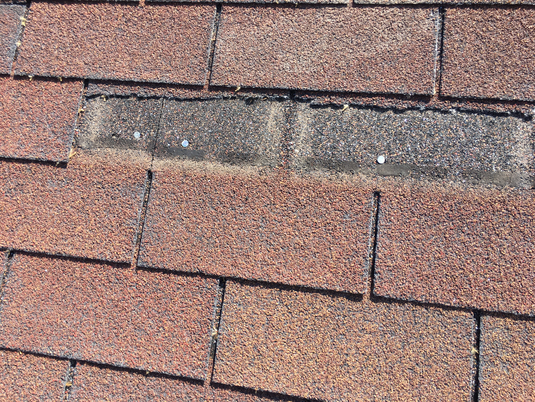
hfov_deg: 61.7
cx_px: 268
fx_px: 448
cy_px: 201
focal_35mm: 29
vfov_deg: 48.2
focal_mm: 4.15
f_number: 2.2
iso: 25
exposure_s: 1/475
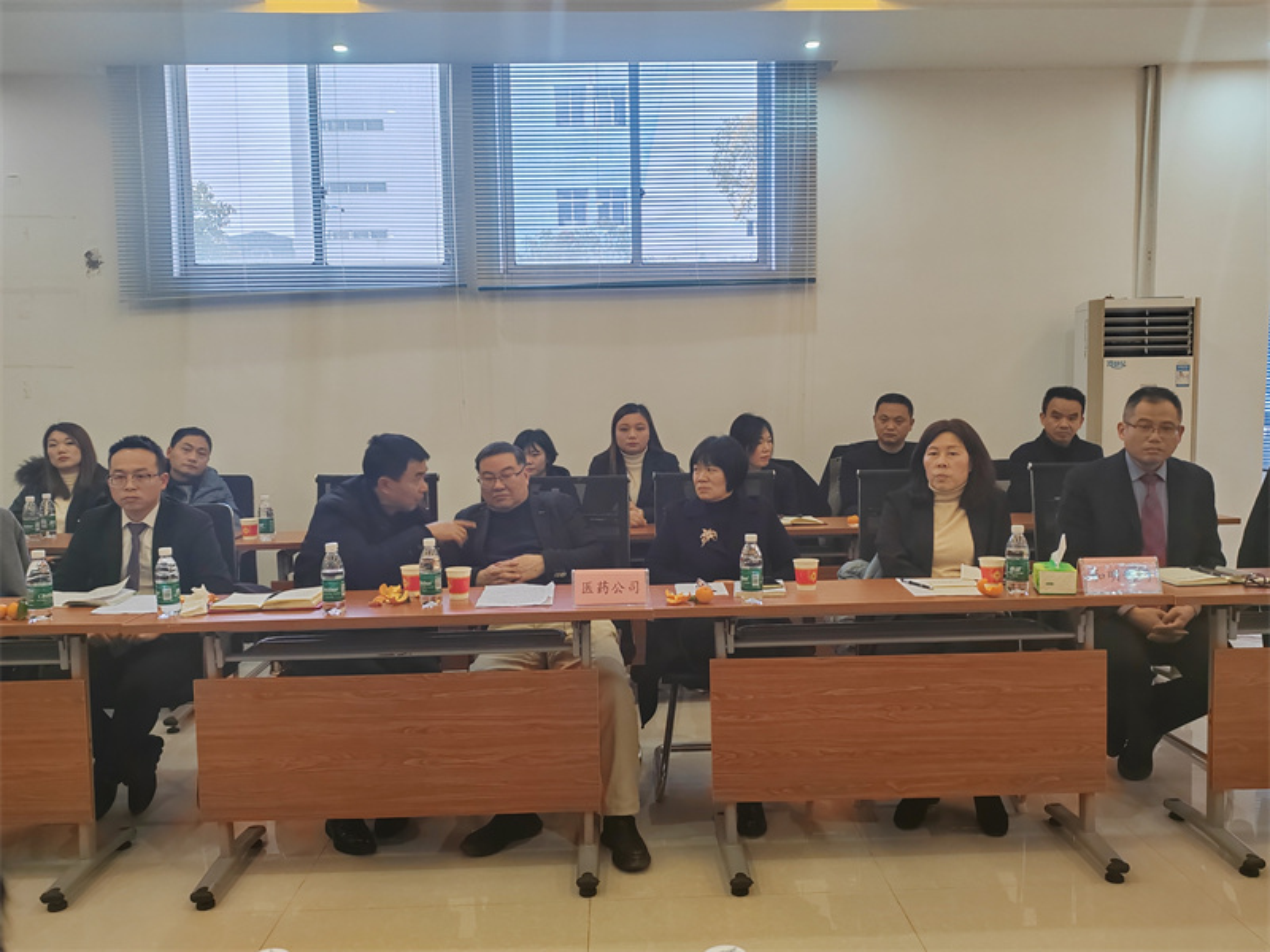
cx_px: 635
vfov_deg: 48.2
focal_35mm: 29
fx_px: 1064
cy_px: 476
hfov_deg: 61.7
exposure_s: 1/50
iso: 2000
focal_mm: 6.14
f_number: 1.8
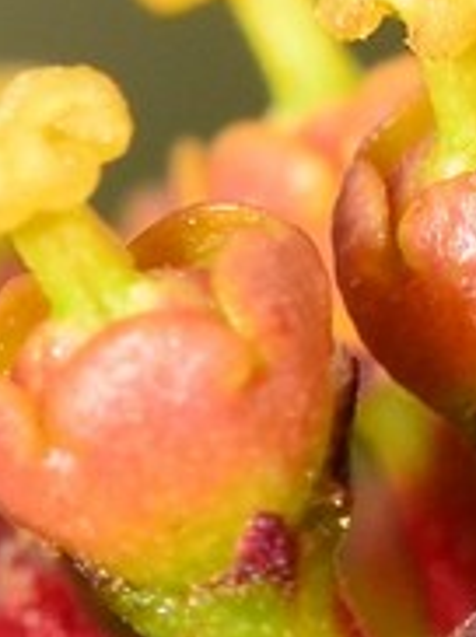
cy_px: 63
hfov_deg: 2.3
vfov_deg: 3.1
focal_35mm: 635
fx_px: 11670
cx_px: 1106
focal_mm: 150
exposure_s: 1/60
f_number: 20
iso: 400
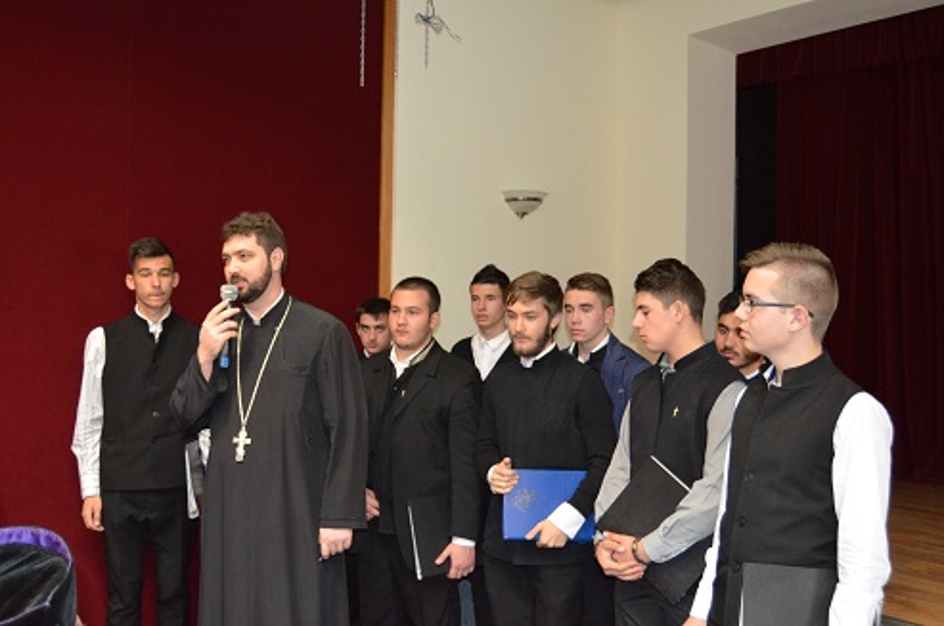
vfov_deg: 39.8
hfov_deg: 57.3
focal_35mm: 33
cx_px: 472
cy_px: 313
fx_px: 864
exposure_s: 1/60
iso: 3200
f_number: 3.5
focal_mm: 22
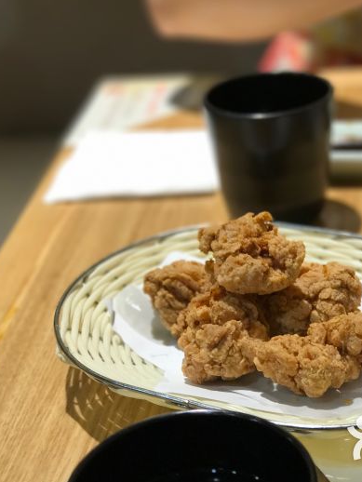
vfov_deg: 25.3
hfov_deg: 19.1
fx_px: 1073
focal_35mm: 77
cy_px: 241
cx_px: 255
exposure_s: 1/50
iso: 125
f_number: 2.8
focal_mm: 6.6
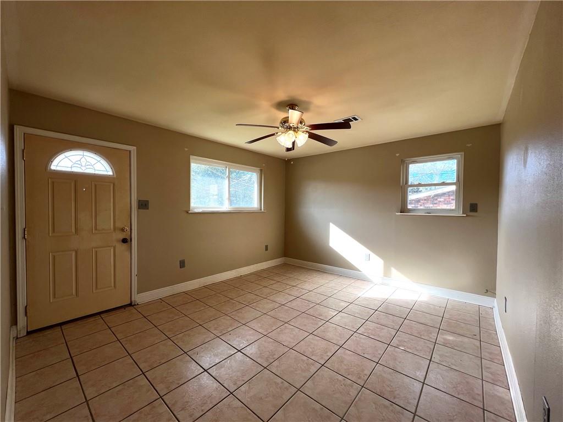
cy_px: 211
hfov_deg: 106.2
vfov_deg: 89.9
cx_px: 282
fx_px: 211
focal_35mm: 13
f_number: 1.8
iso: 32
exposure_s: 1/120
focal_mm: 1.57
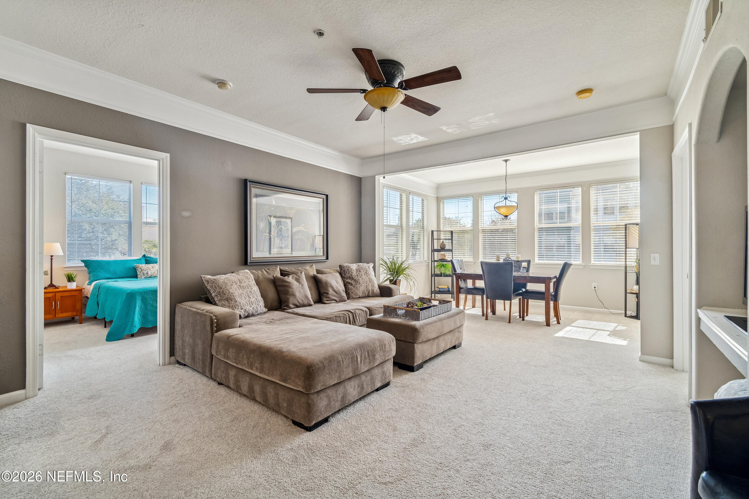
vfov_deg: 77.3
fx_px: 312
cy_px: 250
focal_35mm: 15
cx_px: 374
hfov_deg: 100.4
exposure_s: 1/30
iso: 400
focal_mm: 10
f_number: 7.1
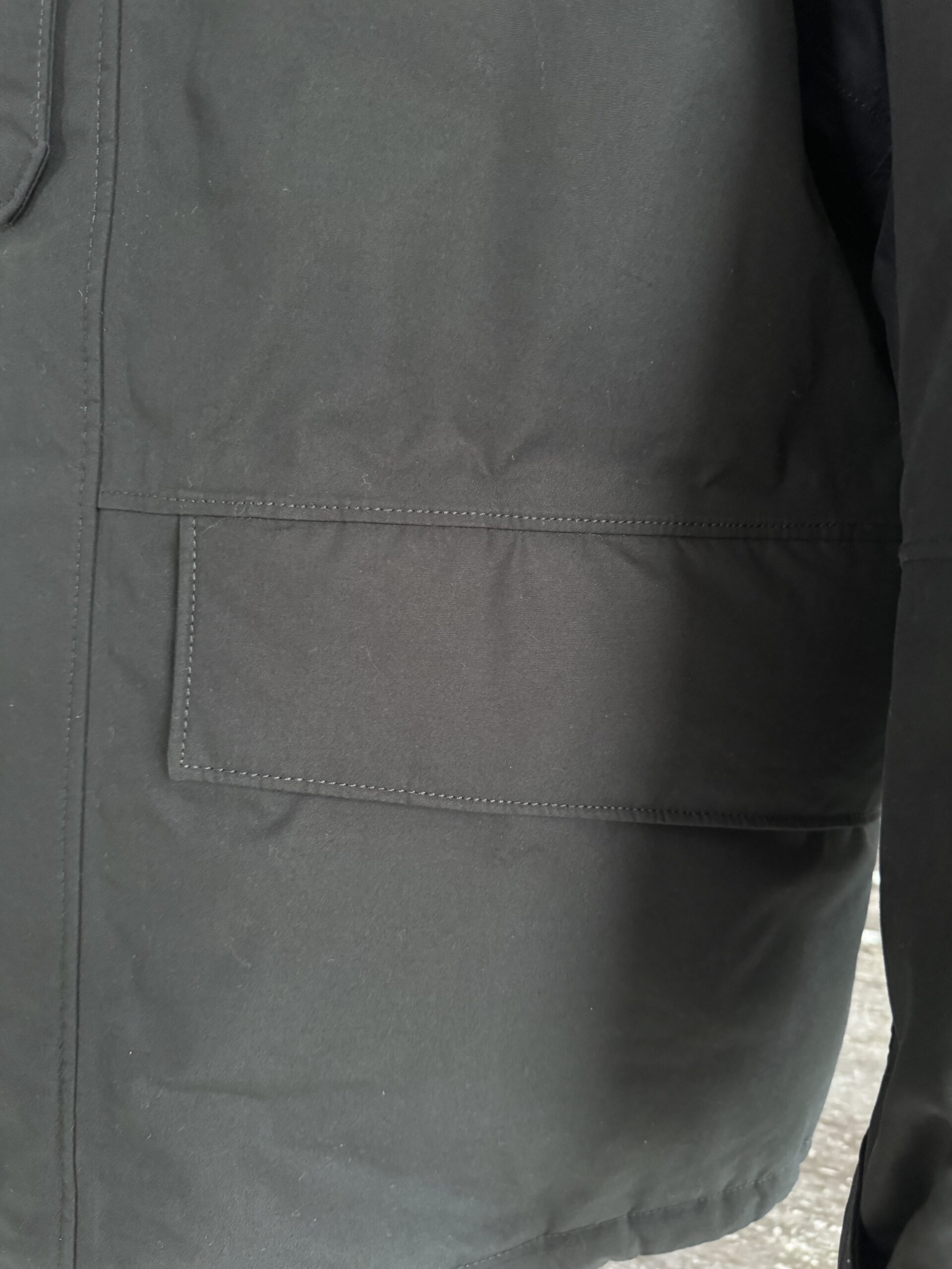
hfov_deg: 56.8
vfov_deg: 71.6
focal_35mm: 24
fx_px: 880
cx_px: 476
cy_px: 634
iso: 1000
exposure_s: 1/40
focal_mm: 6.76
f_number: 1.78
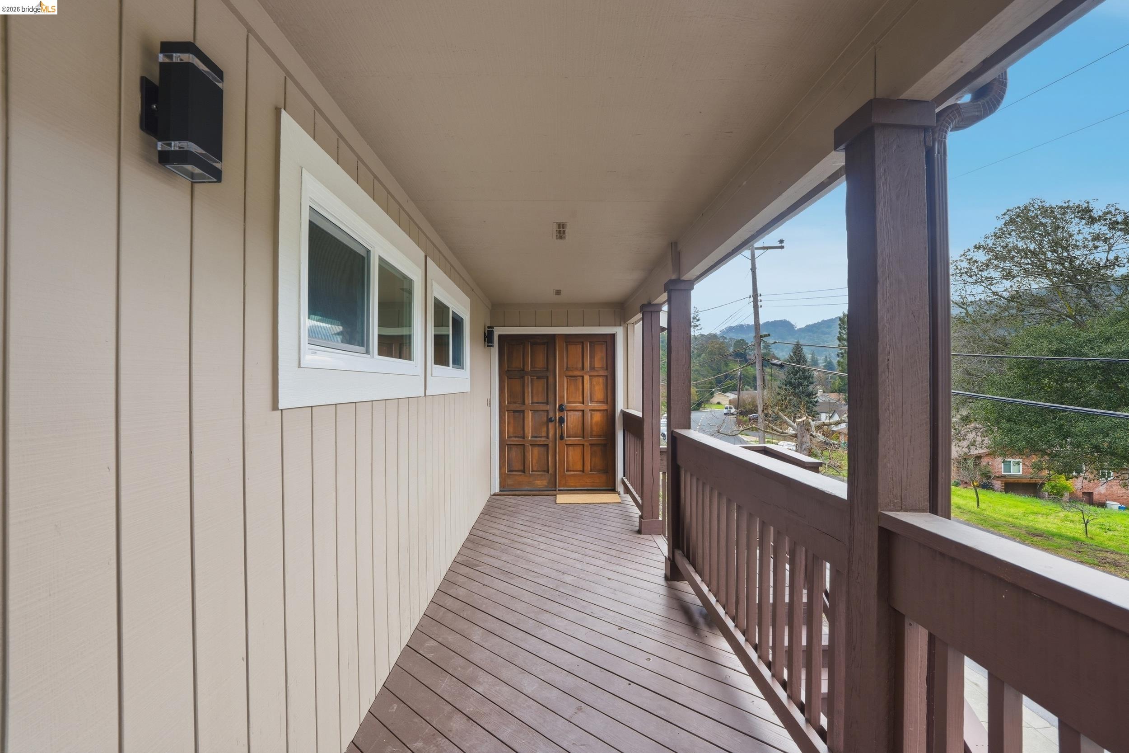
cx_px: 564
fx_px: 502
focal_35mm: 16
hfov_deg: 96.7
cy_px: 376
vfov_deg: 73.7
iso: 250
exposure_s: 1/500
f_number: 9
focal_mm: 16
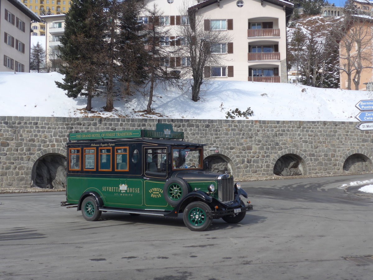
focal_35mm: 46
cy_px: 140
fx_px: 496
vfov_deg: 31.5
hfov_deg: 41.2
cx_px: 186
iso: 80
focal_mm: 9.5
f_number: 3
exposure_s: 1/1600
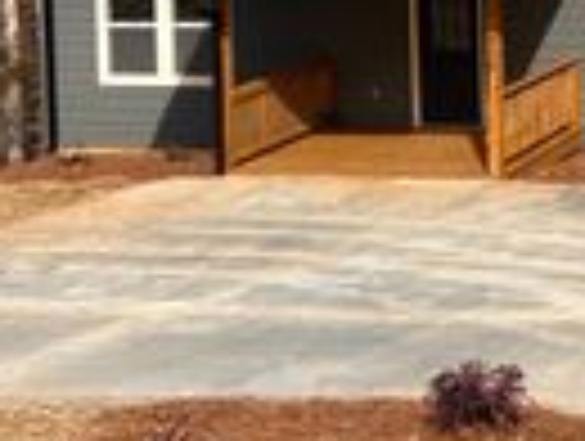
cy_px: -236
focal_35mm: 100
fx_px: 1693
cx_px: 814
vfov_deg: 13.9
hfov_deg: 18.0
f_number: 1.5
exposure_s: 1/3968
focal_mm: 5.7
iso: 50
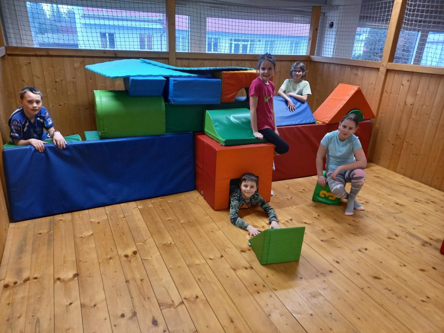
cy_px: 166
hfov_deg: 69.4
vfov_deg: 54.9
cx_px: 222
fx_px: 321
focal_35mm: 25
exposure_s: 1/49
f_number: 1.8
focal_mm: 4.65
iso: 200
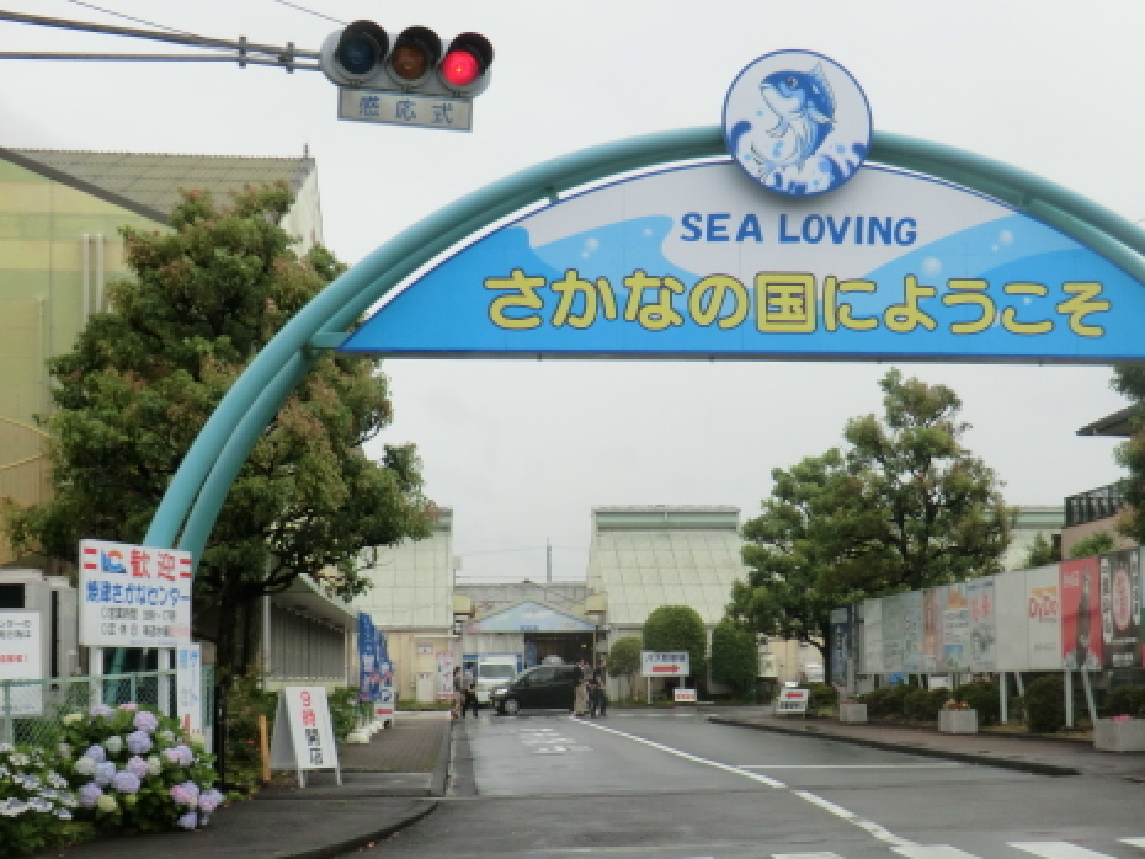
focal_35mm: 55
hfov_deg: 34.6
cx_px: 758
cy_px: 554
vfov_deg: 26.5
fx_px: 1820
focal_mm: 7.1
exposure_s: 1/320
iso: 80
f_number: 3.8
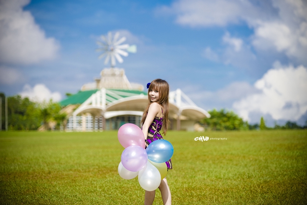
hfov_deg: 17.1
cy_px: 102
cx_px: 154
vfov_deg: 11.4
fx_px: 1023
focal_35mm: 120
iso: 100
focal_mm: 120
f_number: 2.8
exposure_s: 1/3000
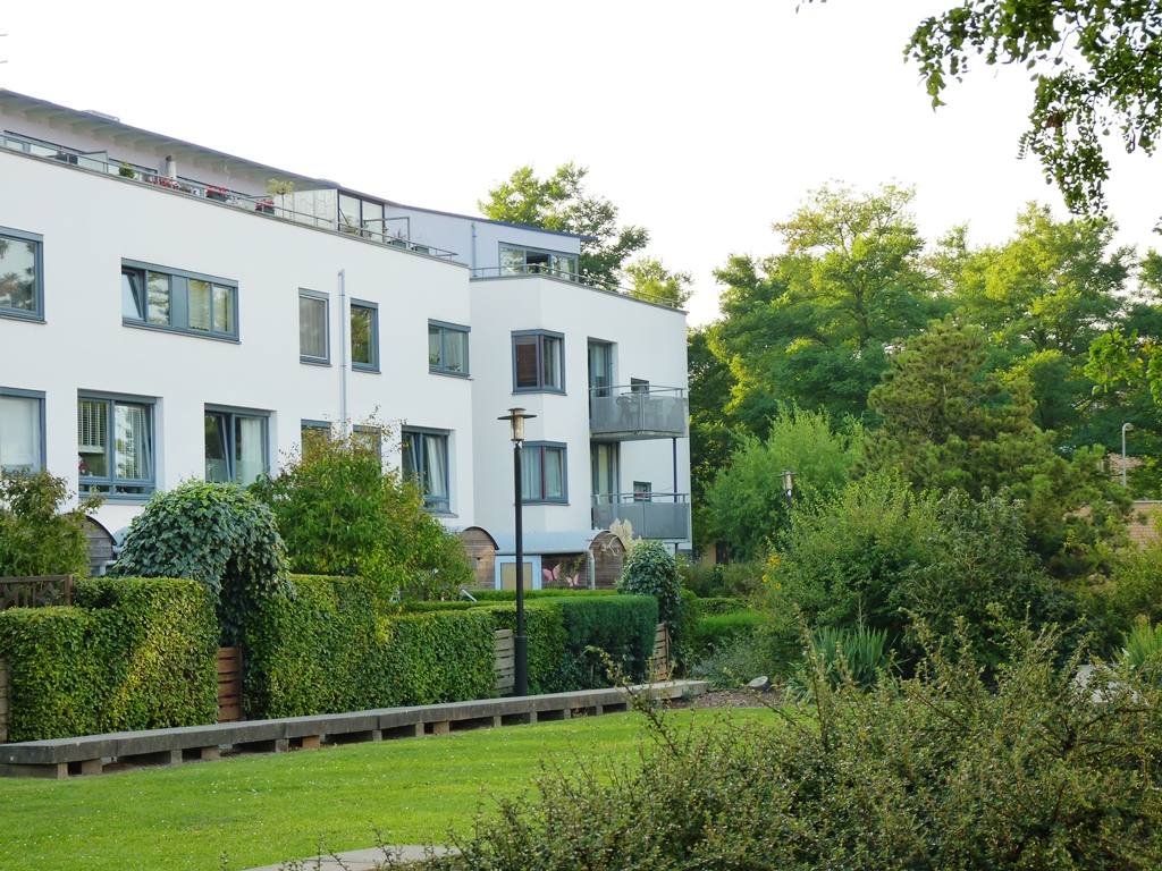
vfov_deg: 17.6
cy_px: 436
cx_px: 581
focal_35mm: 84
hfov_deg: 23.3
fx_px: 2820
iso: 125
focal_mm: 14.9
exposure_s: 1/100
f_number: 4
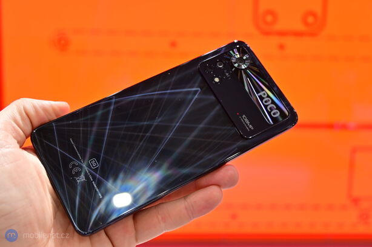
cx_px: 186
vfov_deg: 31.9
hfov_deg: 46.4
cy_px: 124
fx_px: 434
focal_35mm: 42
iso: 250
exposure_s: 1/50
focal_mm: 28
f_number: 4.5
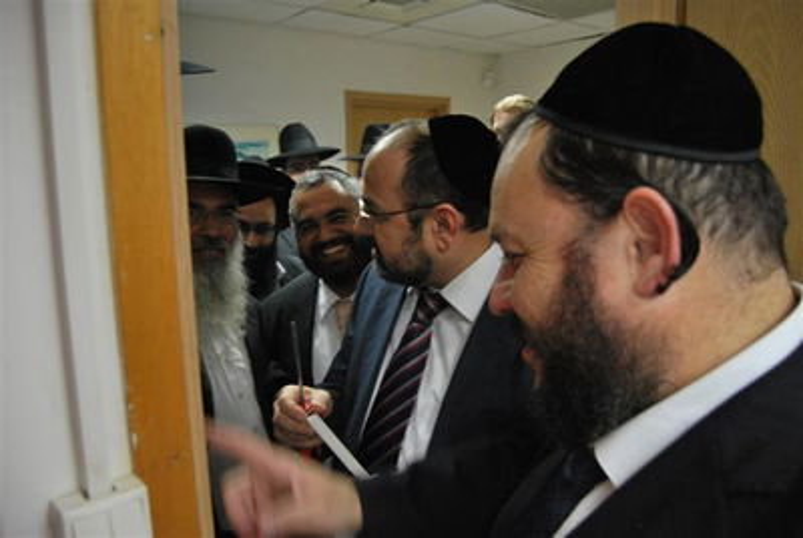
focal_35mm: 27
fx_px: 603
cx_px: 402
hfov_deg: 67.3
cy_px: 269
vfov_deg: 48.1
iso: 800
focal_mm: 18
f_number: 4
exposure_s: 1/30
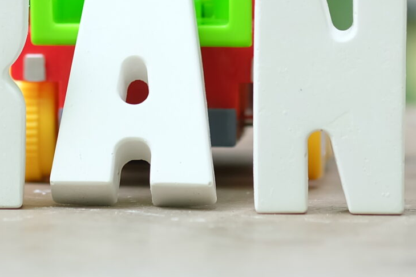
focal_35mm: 316
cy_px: -122
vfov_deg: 4.3
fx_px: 3651
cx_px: 143
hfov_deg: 6.5
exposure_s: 1/210
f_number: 3.2
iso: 320
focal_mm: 60
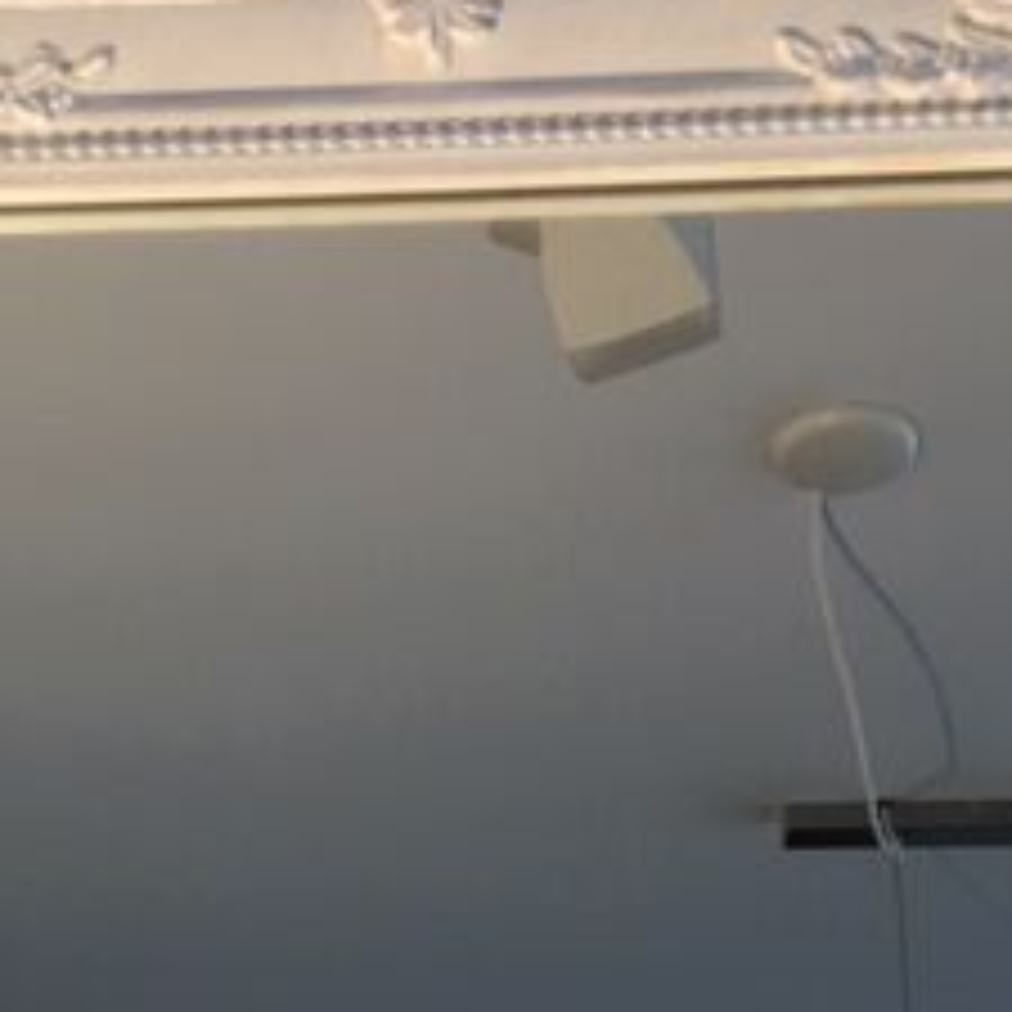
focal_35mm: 73
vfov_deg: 22.2
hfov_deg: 23.7
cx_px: 432
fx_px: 2415
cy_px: 1156
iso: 50
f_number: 2.2
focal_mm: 4.15
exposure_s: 1/33
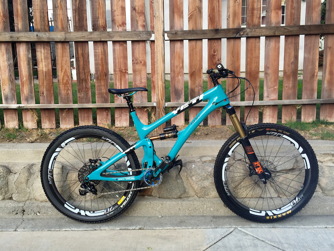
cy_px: 125
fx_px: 290
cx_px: 171
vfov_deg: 46.8
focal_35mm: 30
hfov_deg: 59.9
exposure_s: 1/377
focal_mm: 4.15
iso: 32
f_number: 2.2
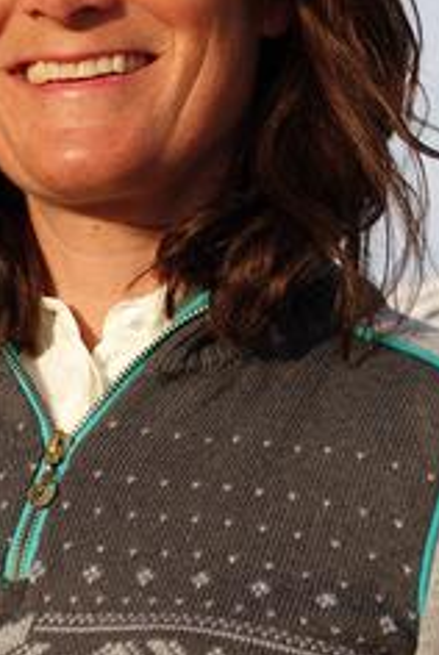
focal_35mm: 151
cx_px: 136
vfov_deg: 13.6
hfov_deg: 9.1
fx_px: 2754
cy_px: 214
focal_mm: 25.7
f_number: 4
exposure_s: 1/640
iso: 125
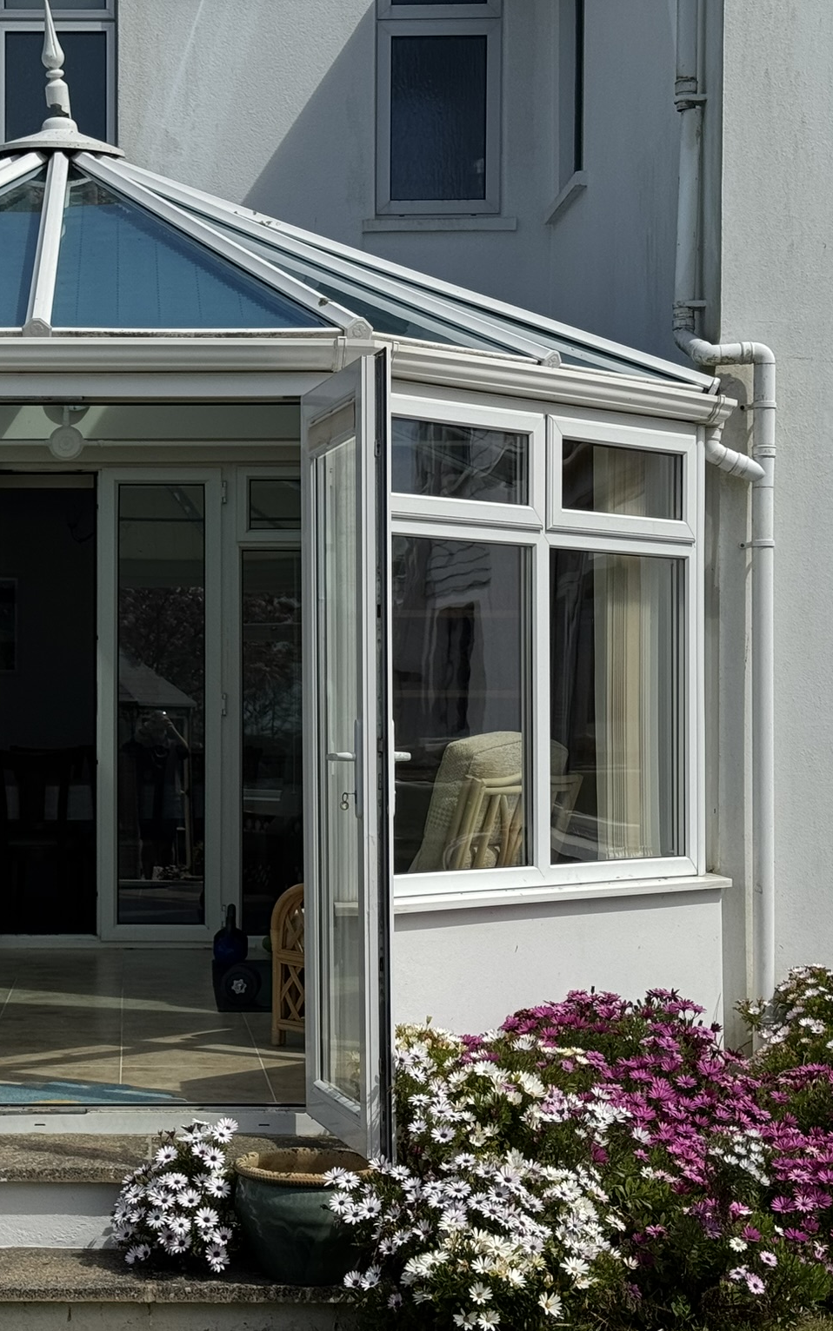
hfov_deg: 18.9
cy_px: 666
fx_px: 2469
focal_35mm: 68
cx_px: 137
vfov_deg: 30.2
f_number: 1.78
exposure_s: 1/7937
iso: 64
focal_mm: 6.76
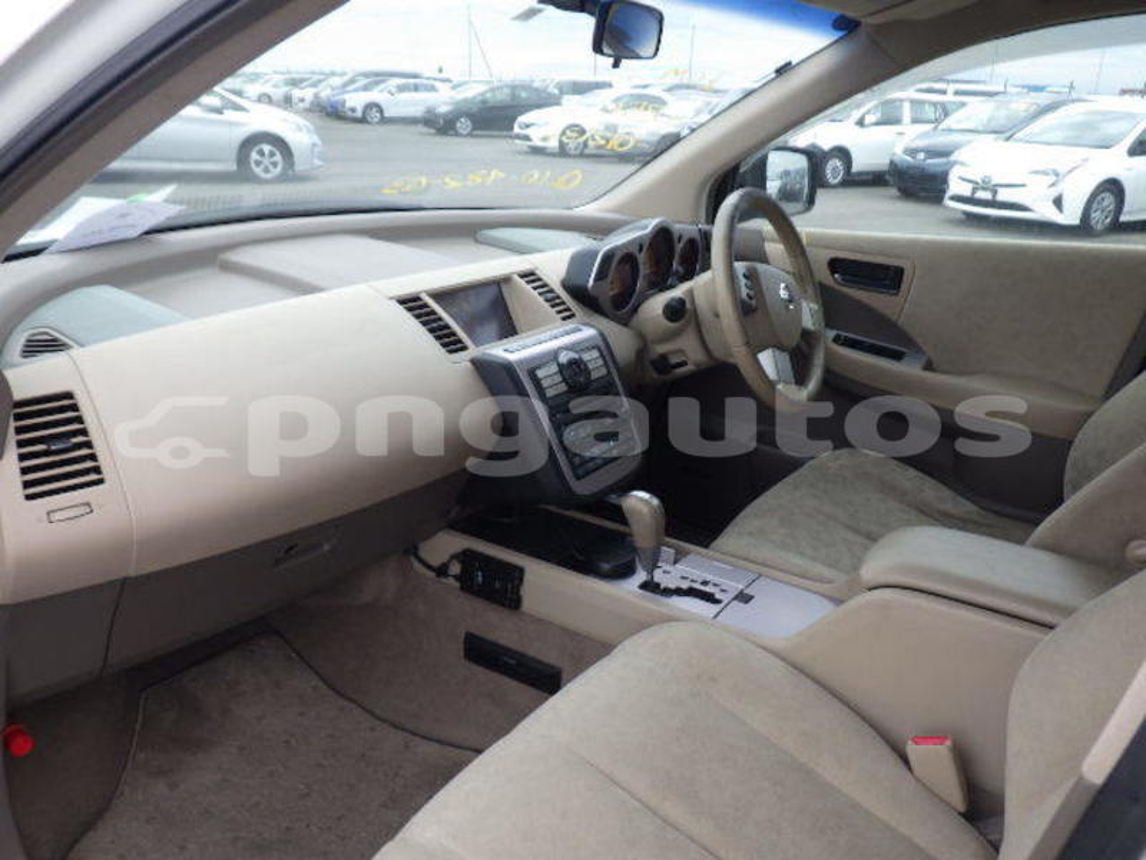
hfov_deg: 63.4
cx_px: 573
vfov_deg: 49.7
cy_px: 430
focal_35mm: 28
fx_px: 927
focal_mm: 5
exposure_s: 1/200
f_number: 3.5
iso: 125
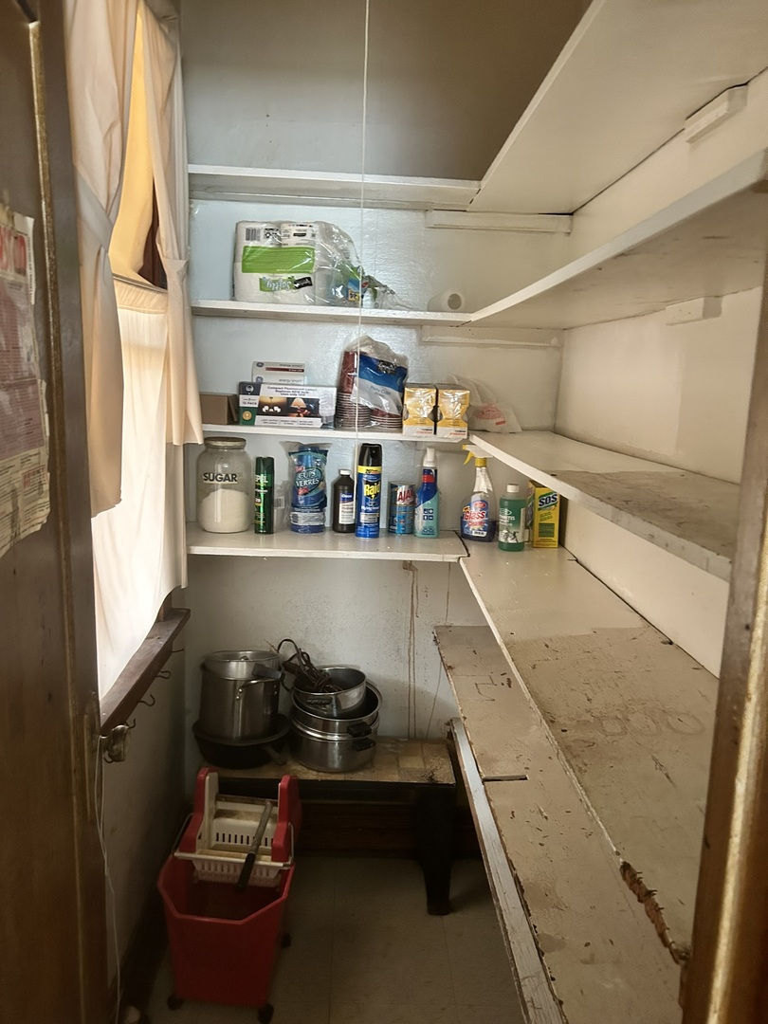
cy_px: 512
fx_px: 769
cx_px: 384
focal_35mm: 26
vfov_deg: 67.3
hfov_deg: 53.1
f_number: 1.5
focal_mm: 5.7
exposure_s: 1/40
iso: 500
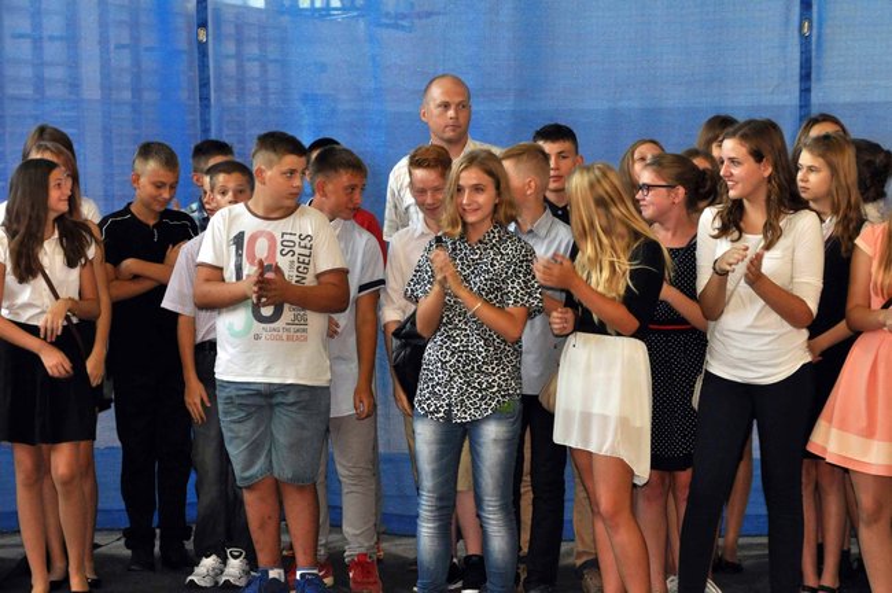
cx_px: 446
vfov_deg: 11.4
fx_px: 2970
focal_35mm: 120
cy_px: 296
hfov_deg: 17.1
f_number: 13
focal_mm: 80
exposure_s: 1/60
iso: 1000
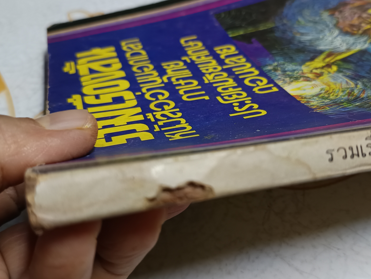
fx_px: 407
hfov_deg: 48.7
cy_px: 149
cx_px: 221
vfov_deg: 37.7
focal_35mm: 38
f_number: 1.7
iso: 1085
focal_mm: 5.31
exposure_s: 1/25
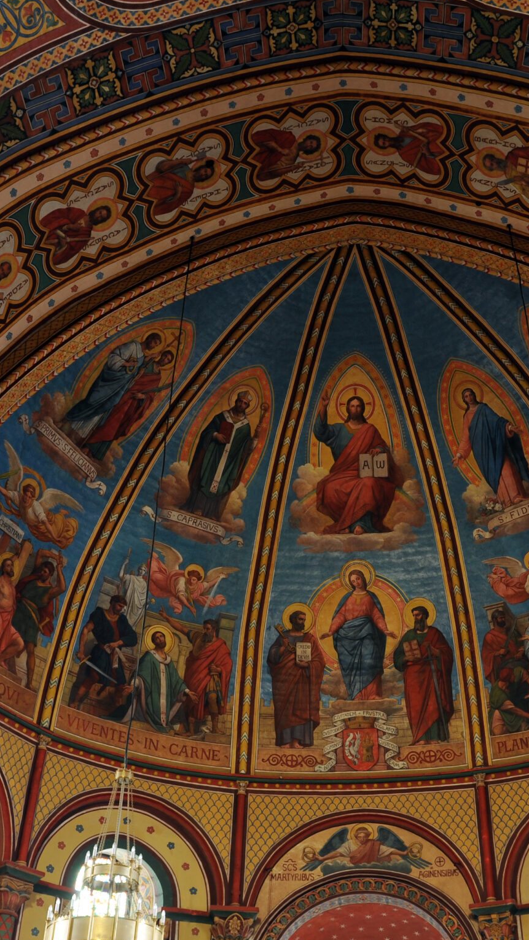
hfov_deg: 28.2
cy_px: 504
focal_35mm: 42
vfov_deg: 48.3
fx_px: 1048
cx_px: 353
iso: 200
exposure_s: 5
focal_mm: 24
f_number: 8
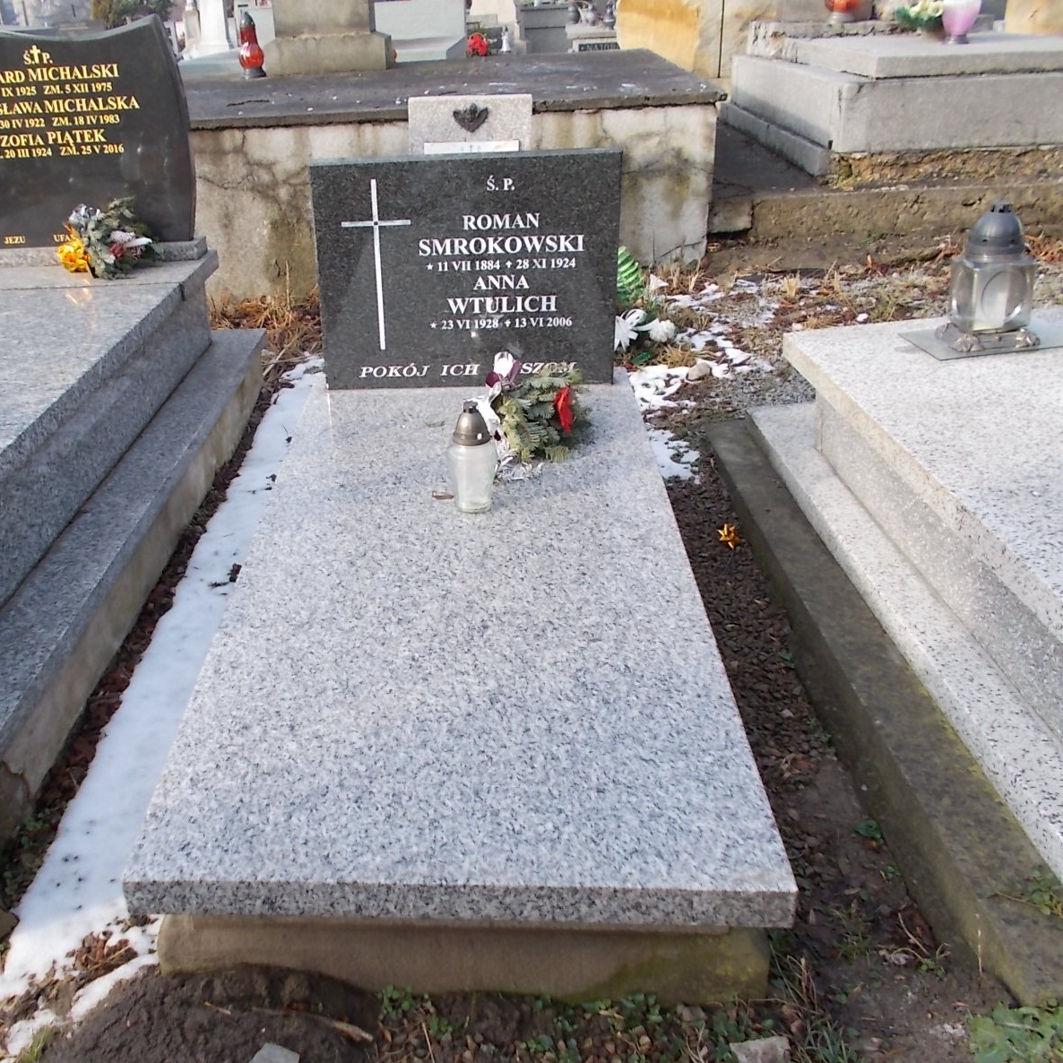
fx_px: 1077
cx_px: 403
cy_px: 532
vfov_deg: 52.5
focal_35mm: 31
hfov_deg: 52.0
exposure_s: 1/200
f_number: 3.2
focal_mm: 4.6
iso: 80
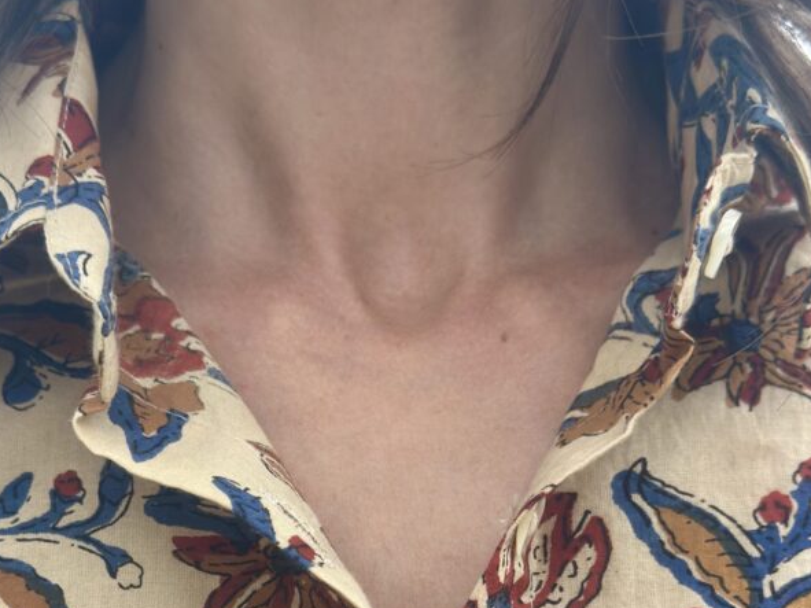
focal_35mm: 65
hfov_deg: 29.8
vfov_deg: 22.1
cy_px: 538
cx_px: 402
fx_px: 1523
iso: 80
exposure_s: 1/1433
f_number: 1.78
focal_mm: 6.86
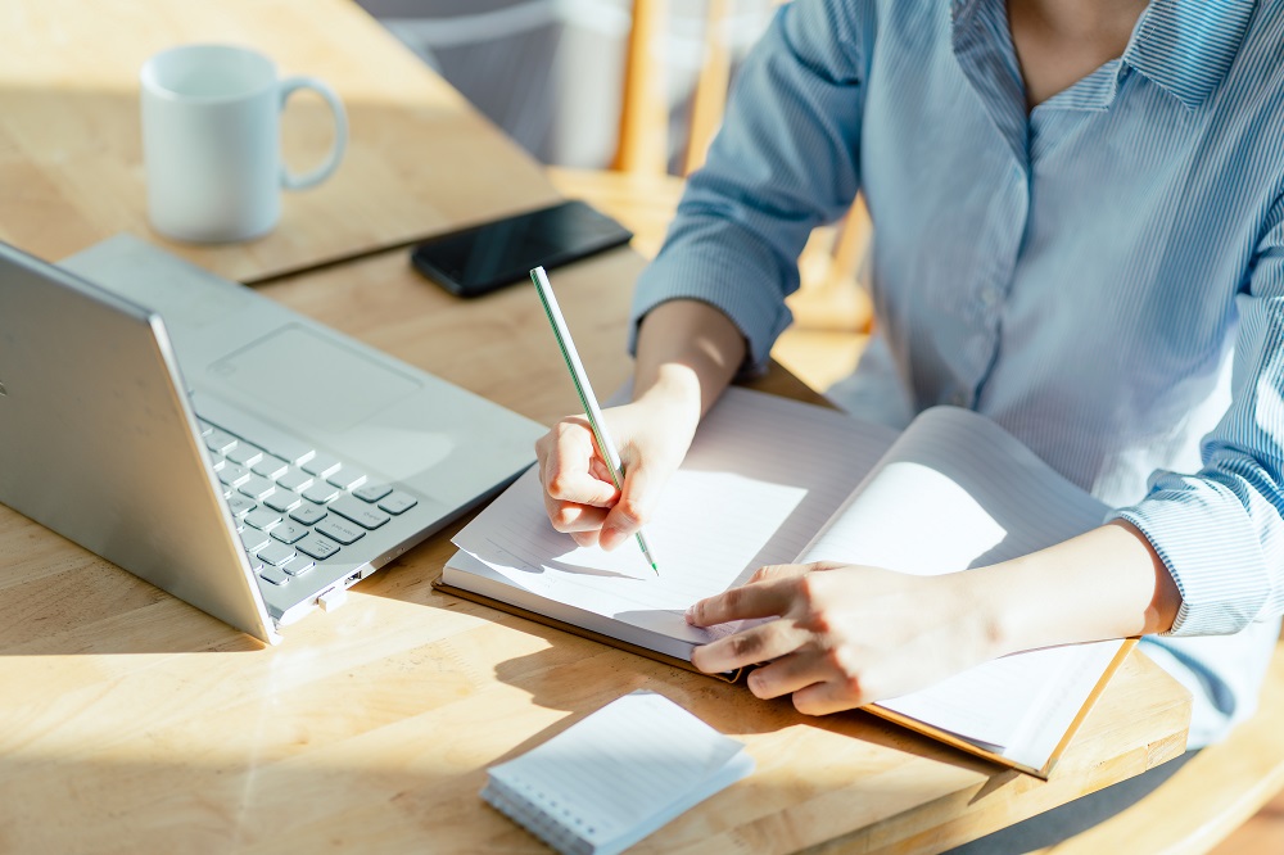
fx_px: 3030
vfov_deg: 16.1
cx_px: 642
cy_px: 428
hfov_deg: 23.9
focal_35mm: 85
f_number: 2.2
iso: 100
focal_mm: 85
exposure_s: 1/800
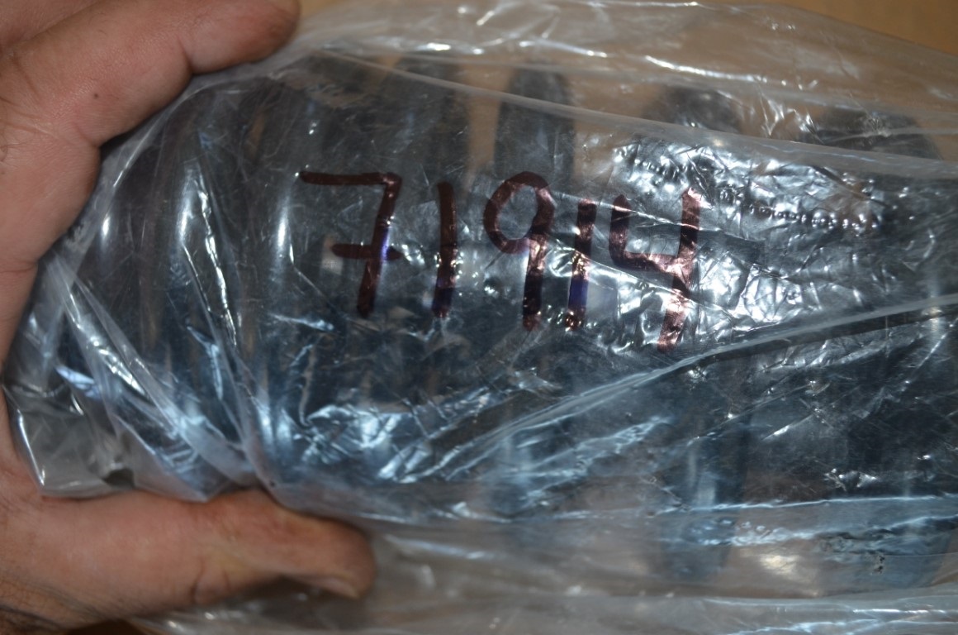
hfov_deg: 53.2
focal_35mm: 36
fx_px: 956
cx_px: 479
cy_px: 318
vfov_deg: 36.7
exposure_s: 1/60
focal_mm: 24
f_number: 4
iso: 500
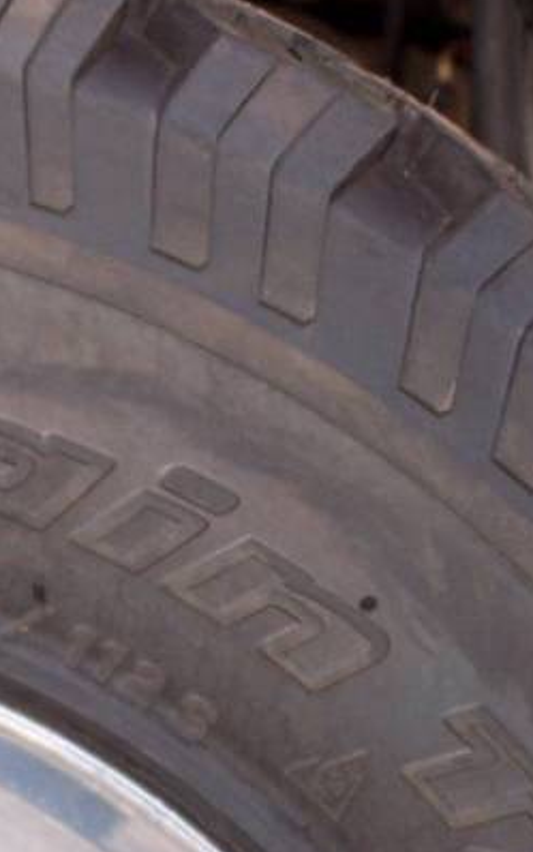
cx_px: -304
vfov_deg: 14.0
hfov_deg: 8.6
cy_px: 634
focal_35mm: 149
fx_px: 3460
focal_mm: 11.5
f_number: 3.2
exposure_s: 1/60
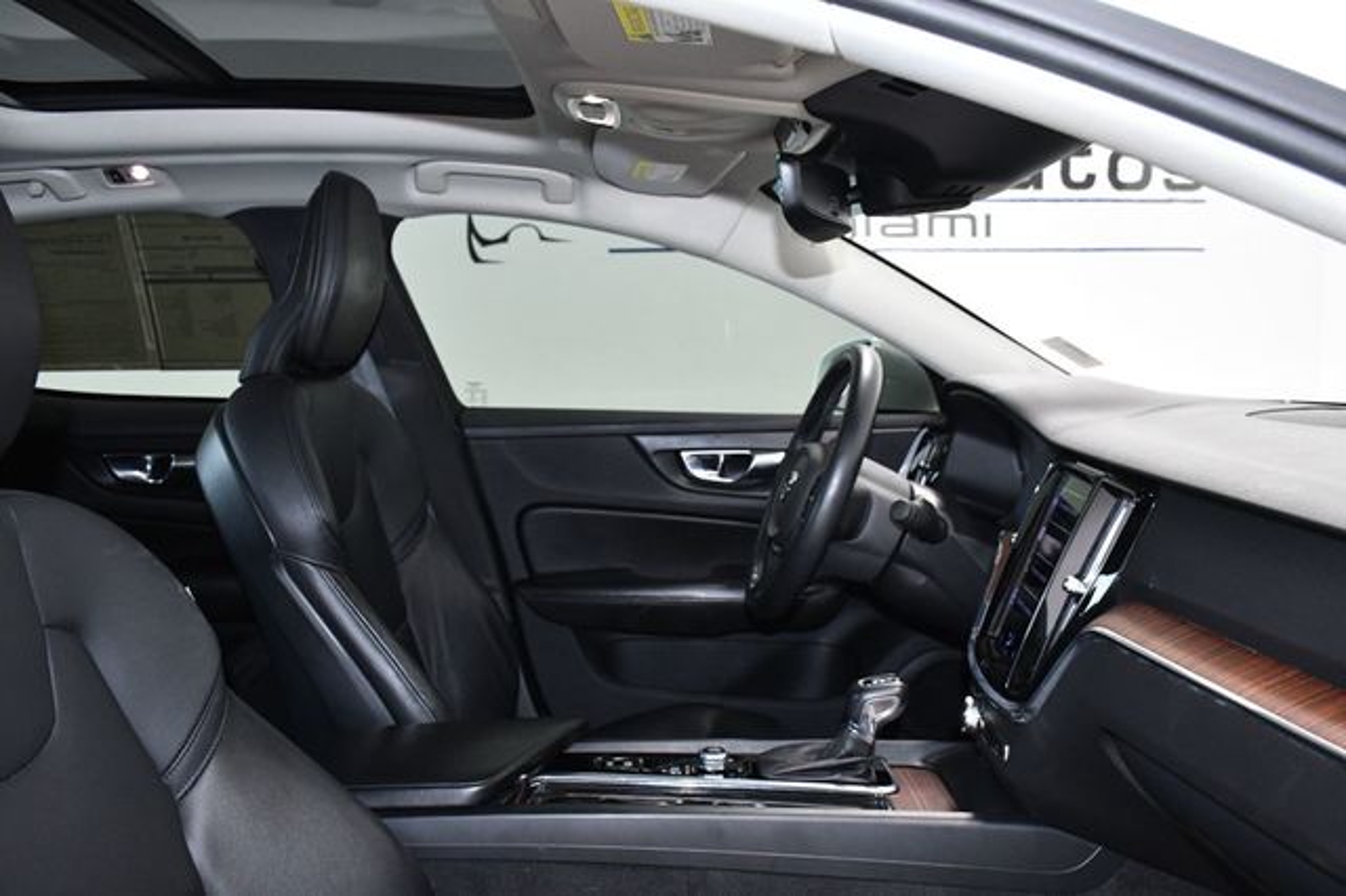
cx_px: 673
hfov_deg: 62.0
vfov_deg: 43.6
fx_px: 1121
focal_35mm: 30
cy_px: 448
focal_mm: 20
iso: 2500
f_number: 6.3
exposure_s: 1/160
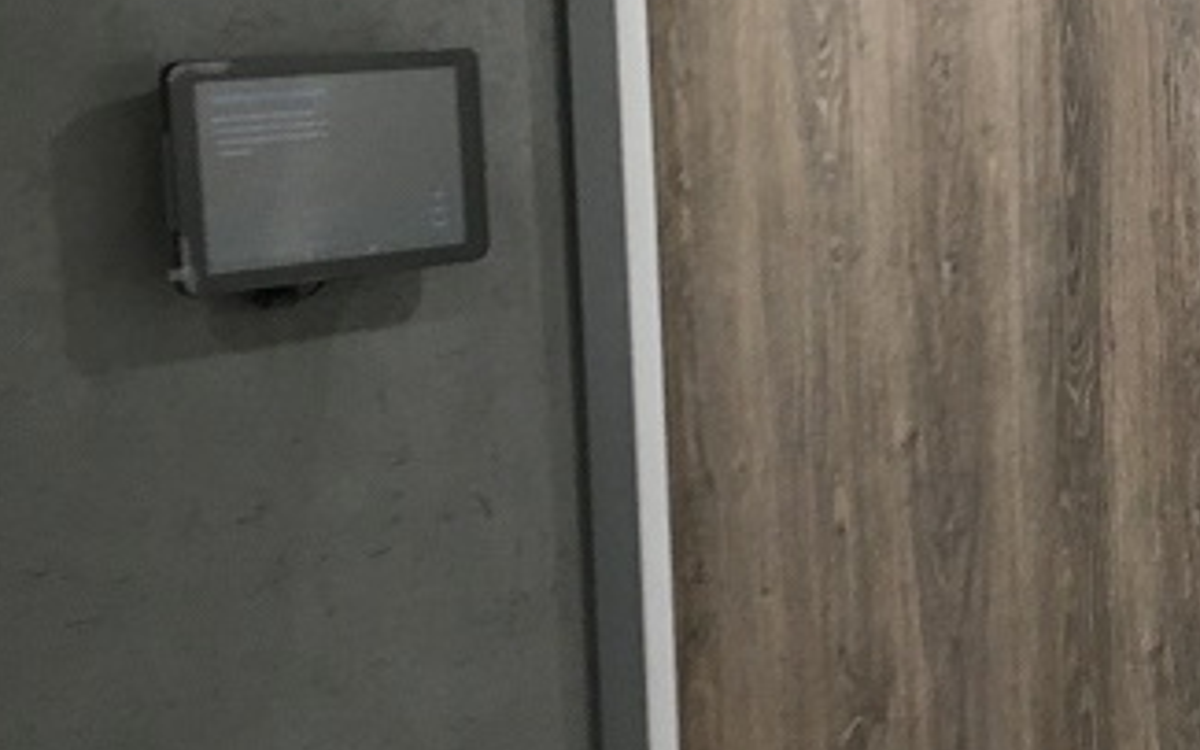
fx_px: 2845
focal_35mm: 87
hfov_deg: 21.5
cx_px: 1558
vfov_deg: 15.0
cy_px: 329
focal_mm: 4.15
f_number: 2.2
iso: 125
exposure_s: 1/33
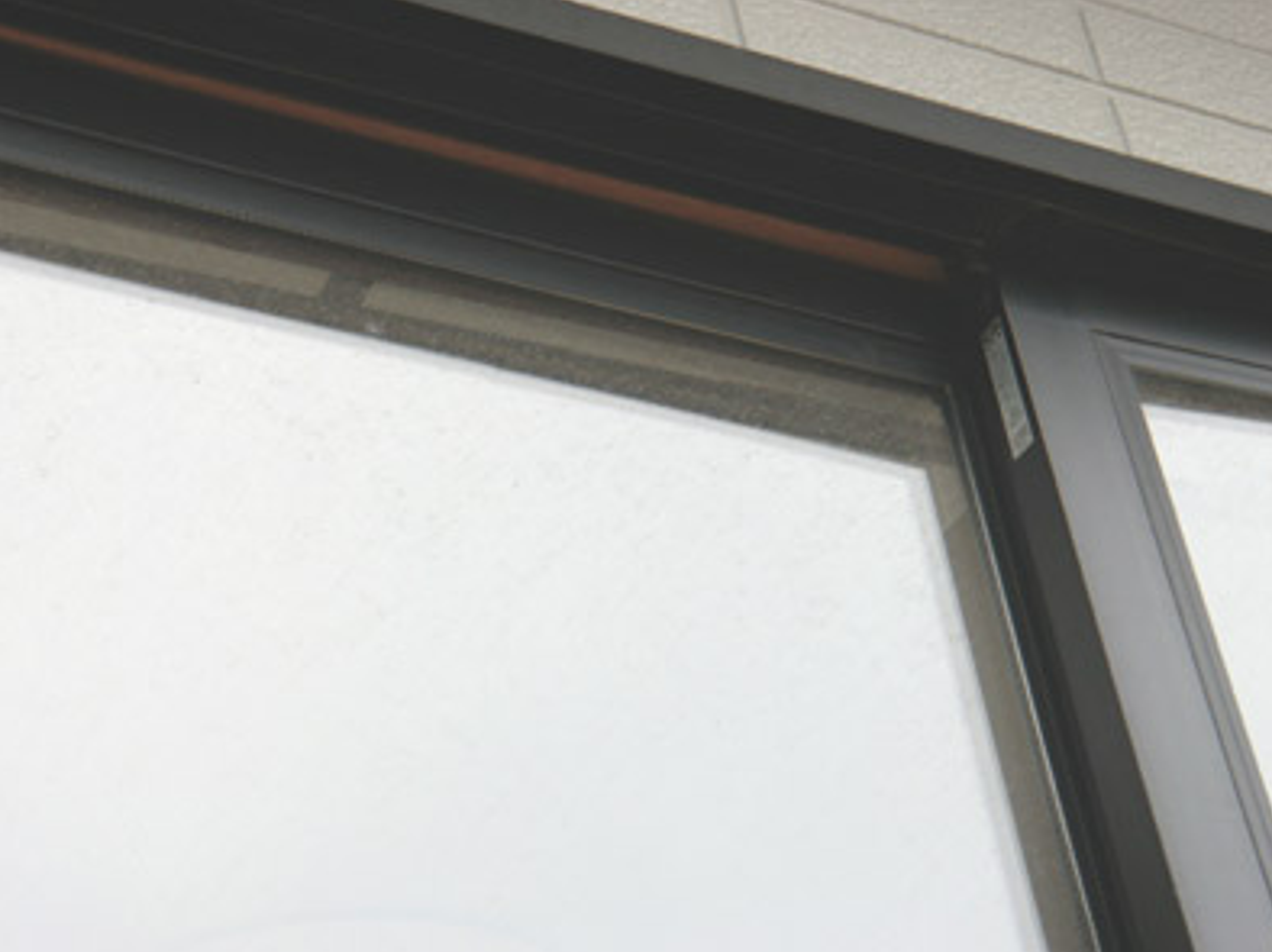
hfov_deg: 29.4
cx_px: 639
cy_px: 481
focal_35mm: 66
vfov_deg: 22.2
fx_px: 2424
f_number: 4.4
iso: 64
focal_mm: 11.6
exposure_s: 1/80
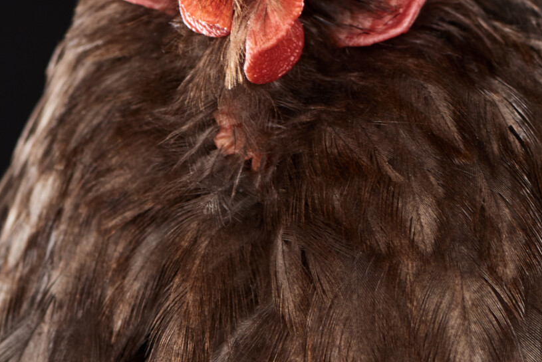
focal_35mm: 330
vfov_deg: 4.2
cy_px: 90
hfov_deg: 6.2
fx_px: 4970
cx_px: 548
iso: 100
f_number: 9
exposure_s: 1/160
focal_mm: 105
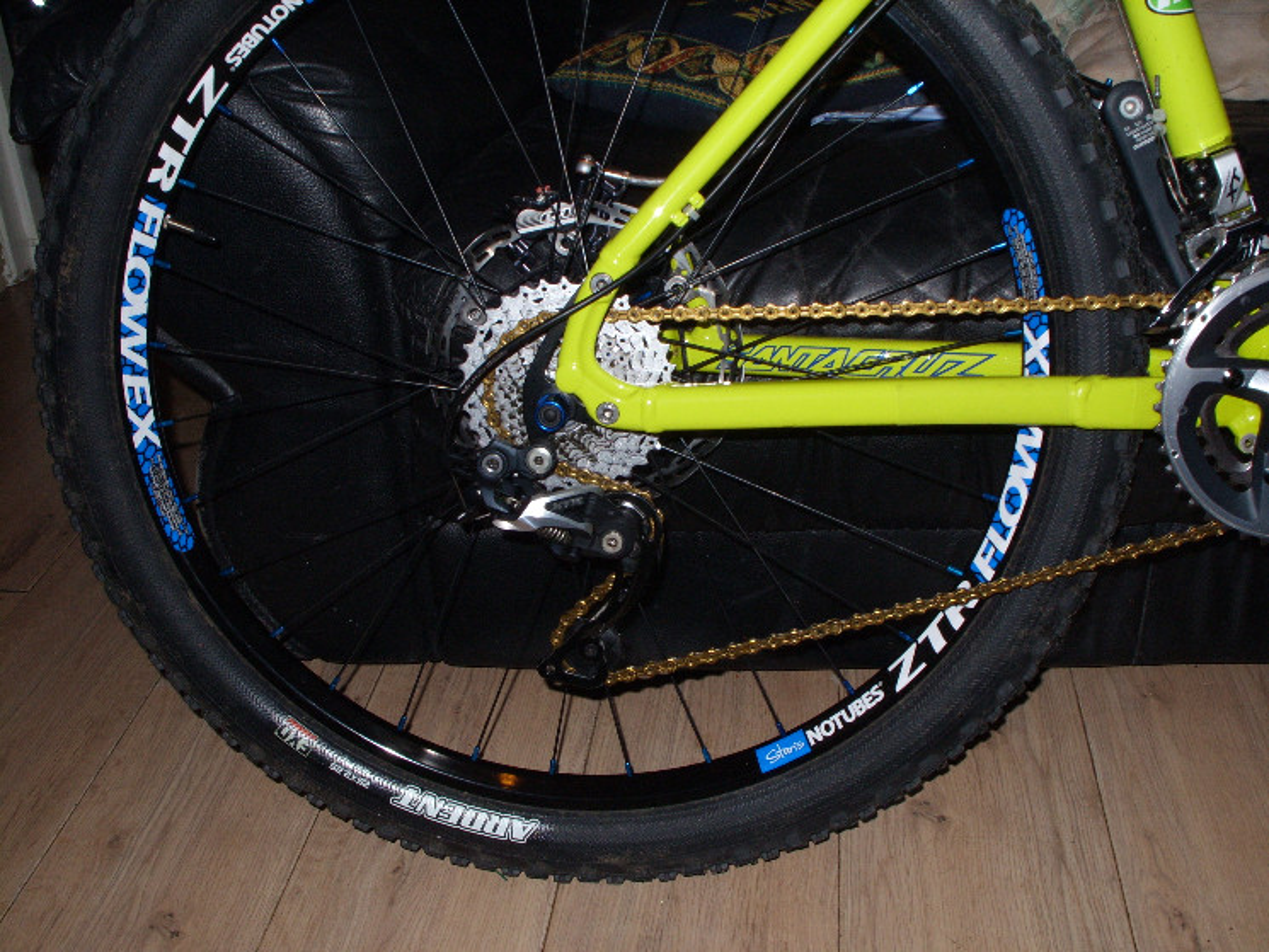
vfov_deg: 37.7
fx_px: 1393
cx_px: 634
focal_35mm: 38
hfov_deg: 49.0
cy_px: 476
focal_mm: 7.8
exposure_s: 1/30
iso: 200
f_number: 2.8
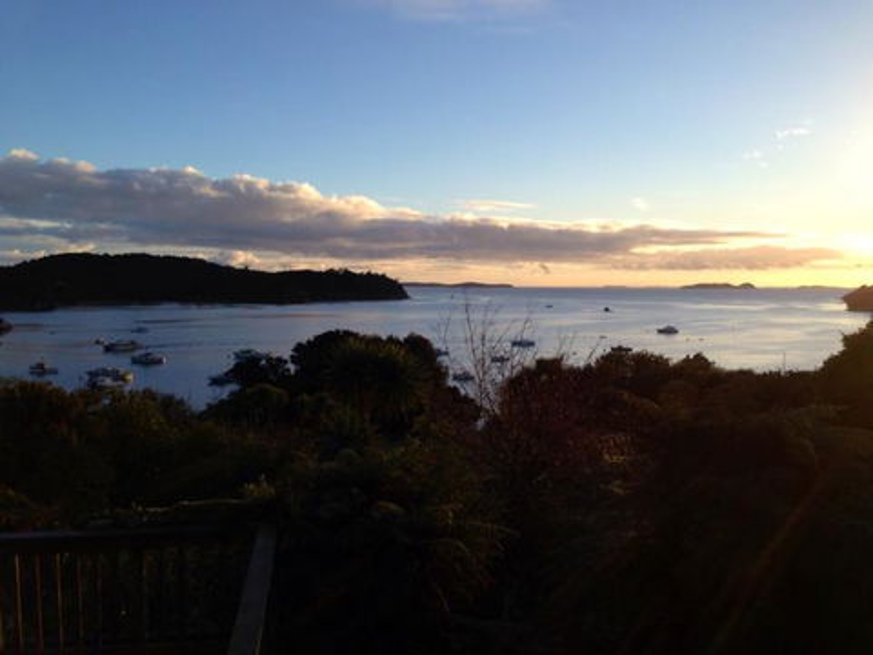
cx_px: 436
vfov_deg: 42.9
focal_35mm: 33
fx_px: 832
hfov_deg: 55.4
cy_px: 328
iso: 50
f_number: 2.4
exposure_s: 1/903
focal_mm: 4.12
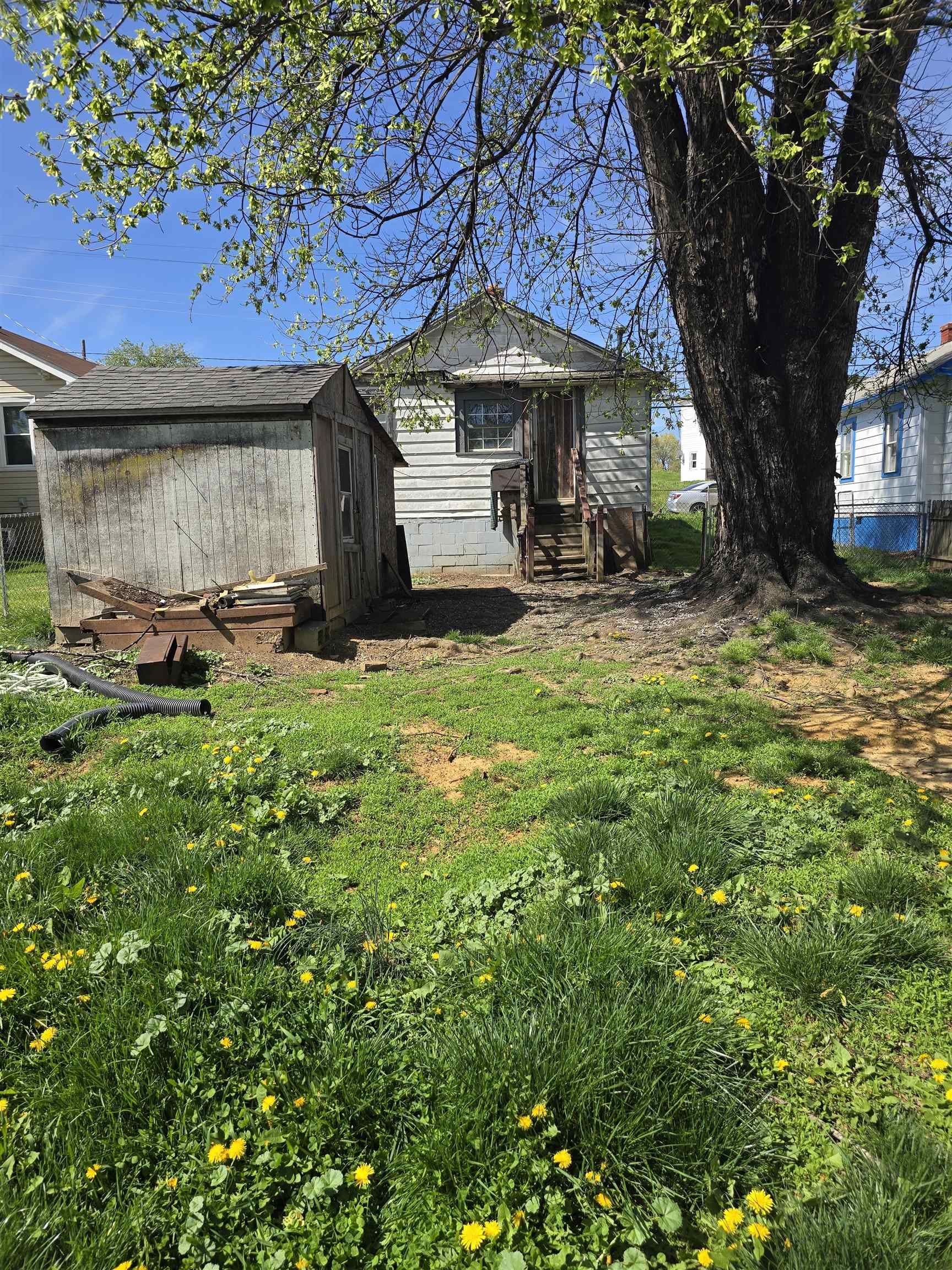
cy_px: 635
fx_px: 843
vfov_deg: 73.9
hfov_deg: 58.9
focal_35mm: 23
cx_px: 476
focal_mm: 6.3
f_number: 1.7
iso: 12
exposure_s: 1/599
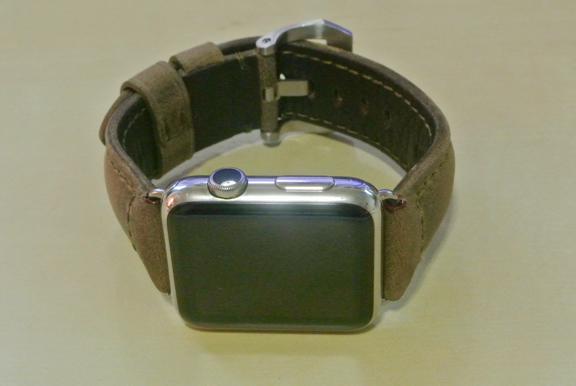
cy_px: 193
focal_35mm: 74
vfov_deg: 18.5
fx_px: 1185
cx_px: 288
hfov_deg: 27.3
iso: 3200
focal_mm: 27.6
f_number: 5.6
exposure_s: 1/20
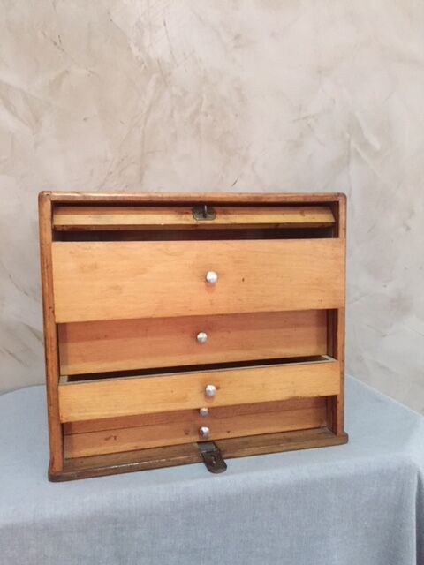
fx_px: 474
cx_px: 212
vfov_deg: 61.7
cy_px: 282
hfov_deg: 48.2
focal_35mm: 29
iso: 250
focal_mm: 4.15
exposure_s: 1/17
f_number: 2.2
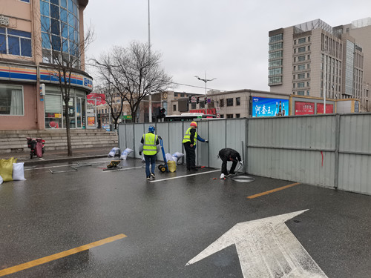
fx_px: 279
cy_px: 139
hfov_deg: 67.3
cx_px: 186
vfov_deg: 53.1
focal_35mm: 26
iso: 100
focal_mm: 5.58
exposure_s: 1/900
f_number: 1.8
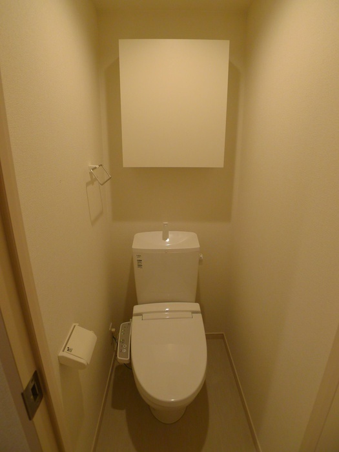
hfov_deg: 56.8
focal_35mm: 24
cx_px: 170
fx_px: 313
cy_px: 226
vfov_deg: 71.6
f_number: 2
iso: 160
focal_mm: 5.1
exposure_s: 1/60
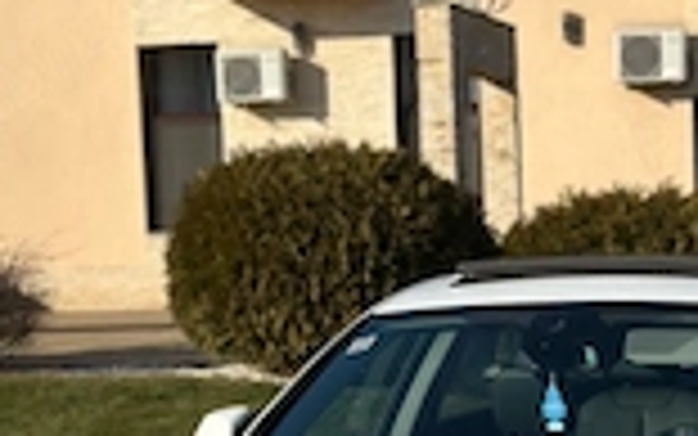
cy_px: 454
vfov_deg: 9.9
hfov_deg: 15.9
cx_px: 513
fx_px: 2493
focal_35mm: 131
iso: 80
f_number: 1.78
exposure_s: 1/7092
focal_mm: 6.86
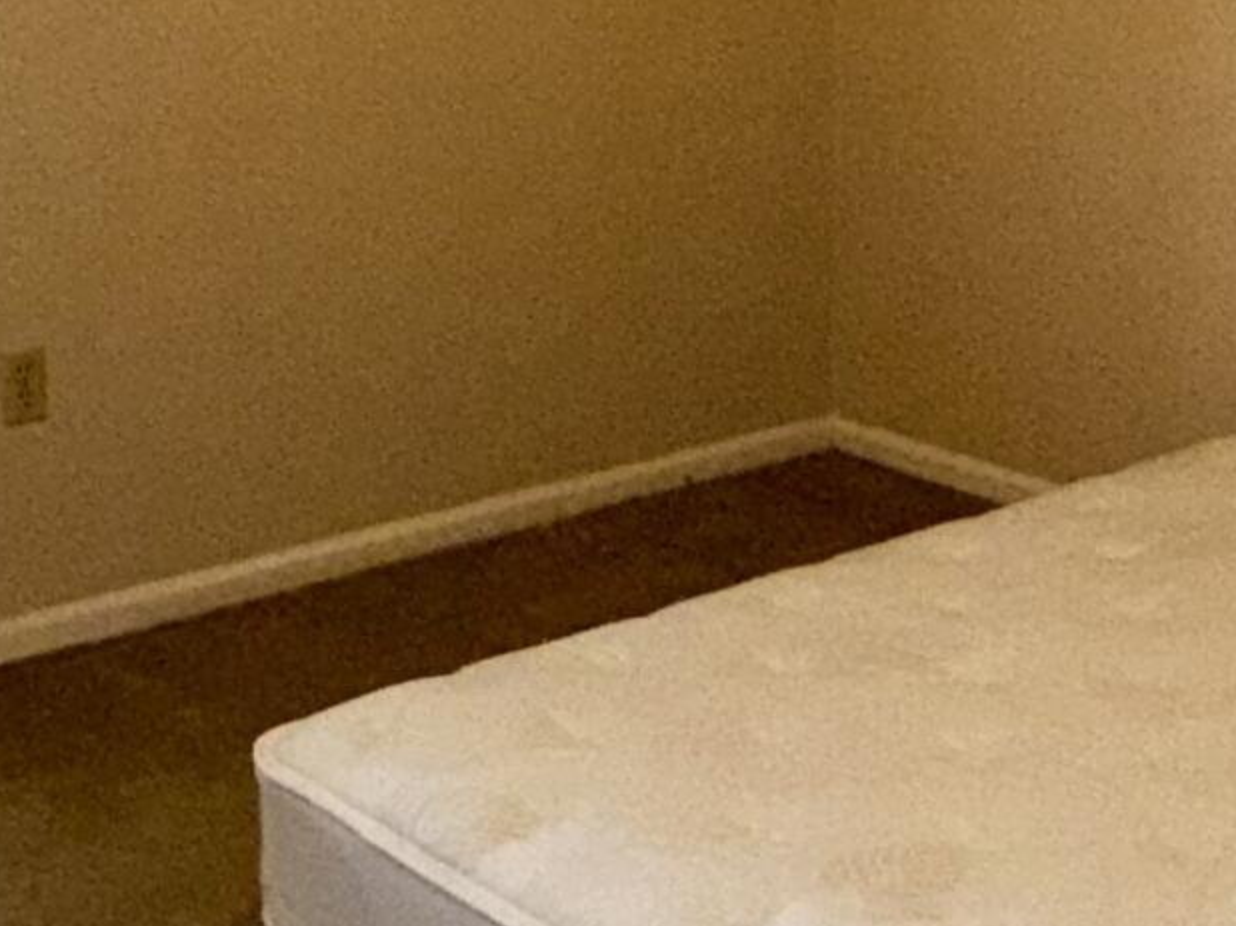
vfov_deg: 21.3
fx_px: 2427
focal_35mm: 68
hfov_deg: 28.6
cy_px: 182
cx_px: 672
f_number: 2.2
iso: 80
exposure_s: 1/86
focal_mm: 2.22
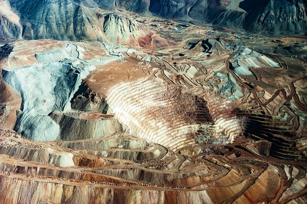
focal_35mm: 70
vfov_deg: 19.4
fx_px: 596
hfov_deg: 28.9
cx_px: 154
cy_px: 102
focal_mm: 70
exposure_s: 1/1000
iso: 400
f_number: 6.3
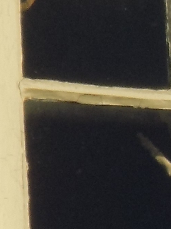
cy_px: 166
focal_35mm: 2763
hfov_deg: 0.5
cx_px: 308
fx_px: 18209
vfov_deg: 0.7
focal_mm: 71.5
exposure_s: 1/400
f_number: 5.9
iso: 80
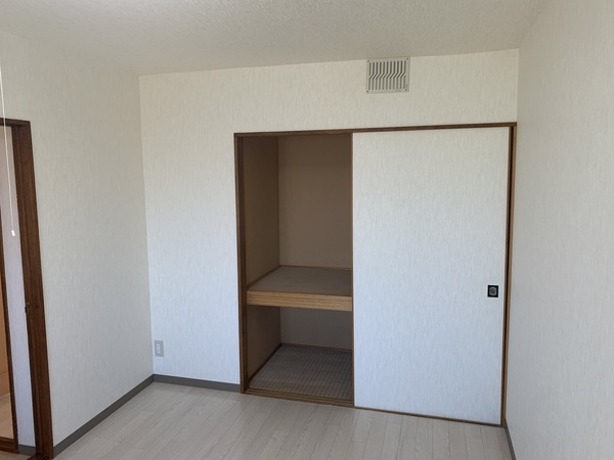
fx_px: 461
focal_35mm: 26
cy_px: 230
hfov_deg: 67.3
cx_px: 307
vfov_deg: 53.1
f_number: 1.8
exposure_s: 1/100
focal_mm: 4.25
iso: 50
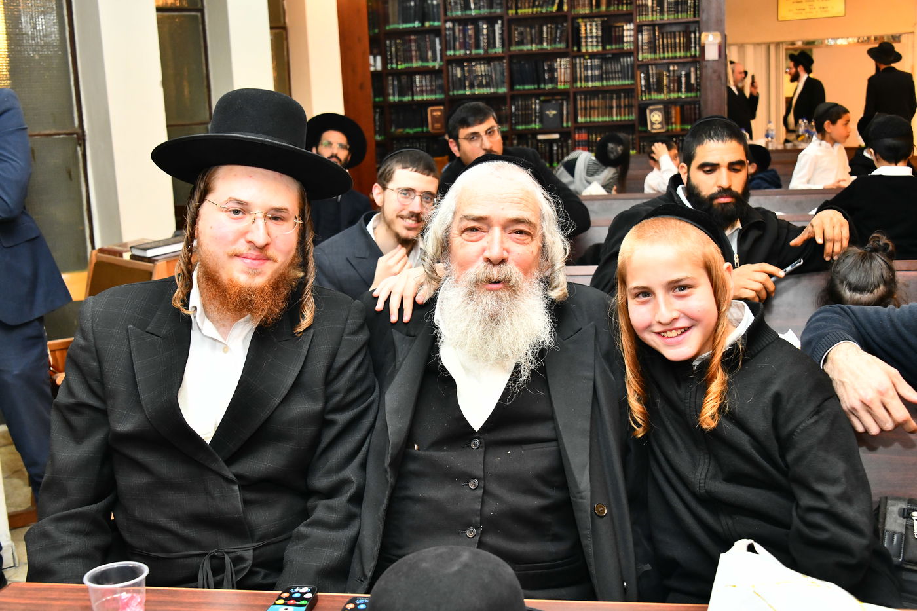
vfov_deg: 30.5
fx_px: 1121
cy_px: 306
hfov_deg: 44.5
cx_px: 458
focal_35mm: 44
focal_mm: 44
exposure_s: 1/160
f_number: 6.3
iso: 2500
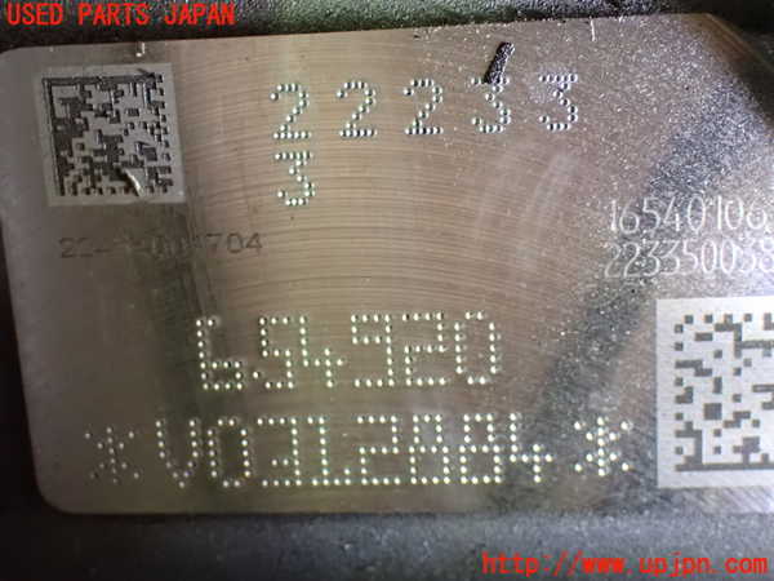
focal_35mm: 71
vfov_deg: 20.7
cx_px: 387
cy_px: 290
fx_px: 1588
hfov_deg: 27.4
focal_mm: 12.73
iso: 1600
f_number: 3.9
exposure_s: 1/50
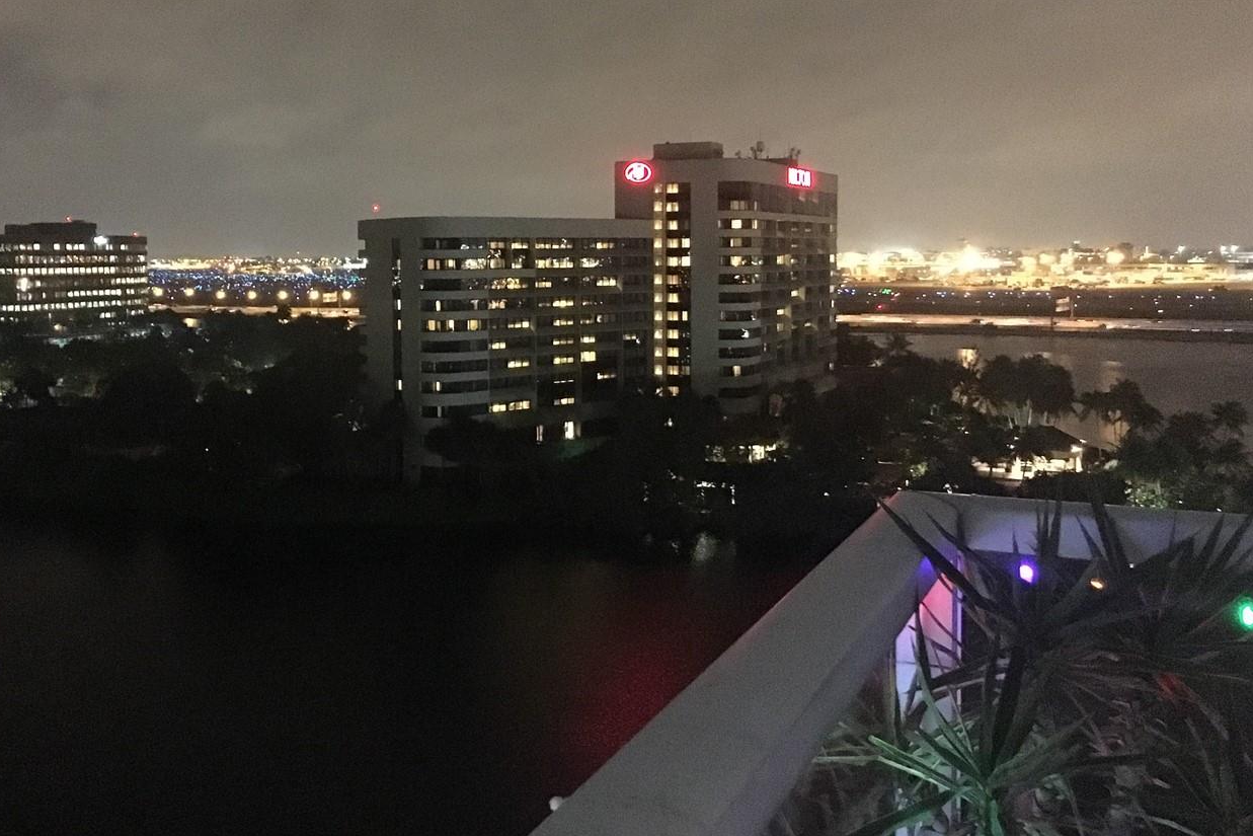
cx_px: 526
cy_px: 326
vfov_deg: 34.1
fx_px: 1357
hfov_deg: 49.4
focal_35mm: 39
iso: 2000
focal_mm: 4.15
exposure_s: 1/15
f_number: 2.2
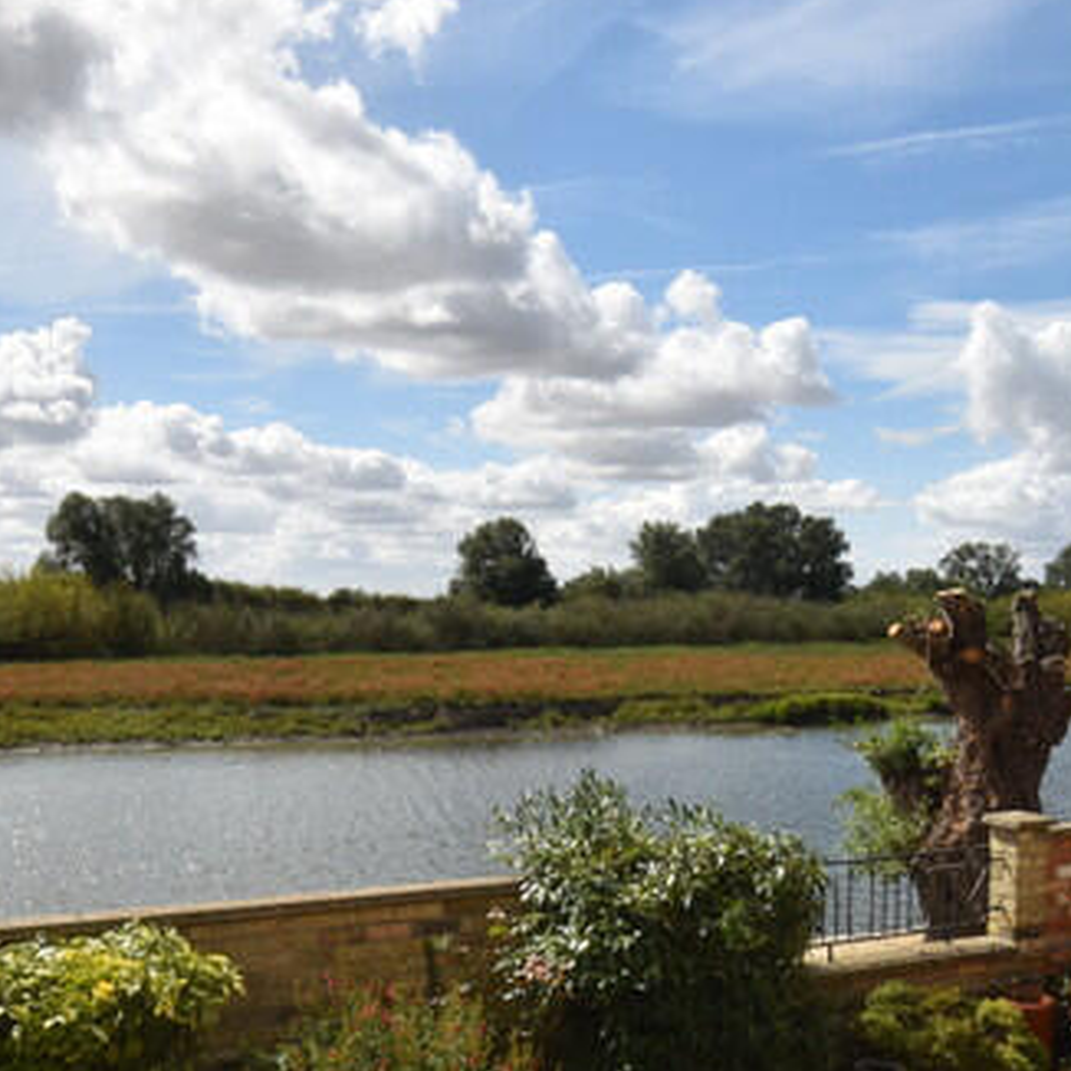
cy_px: 629
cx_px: 618
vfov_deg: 41.7
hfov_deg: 41.7
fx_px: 1400
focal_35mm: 40
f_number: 11
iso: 100
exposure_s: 1/200
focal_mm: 10
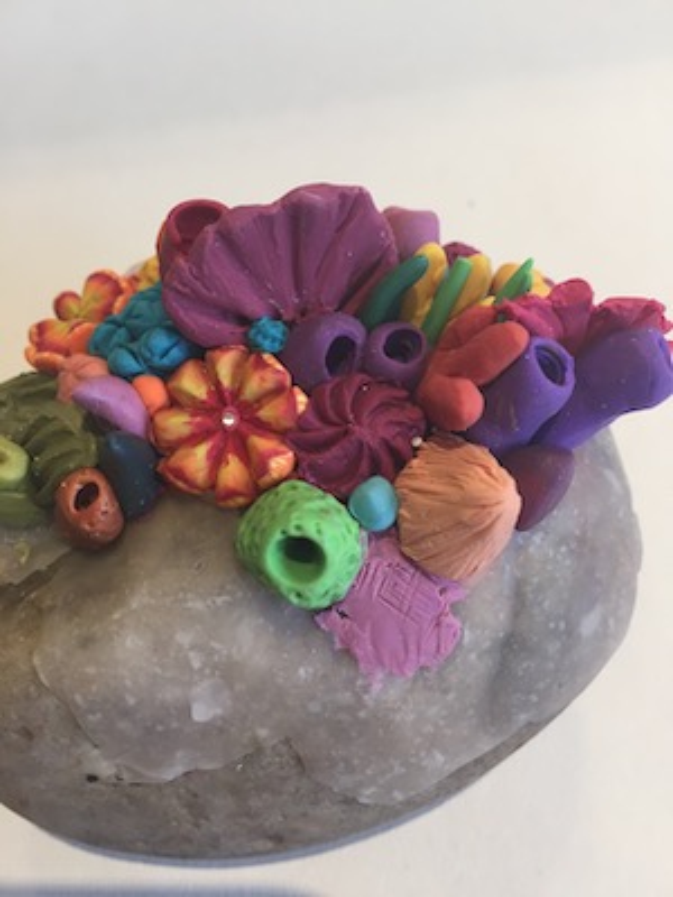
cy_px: 448
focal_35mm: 29
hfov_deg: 48.2
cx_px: 336
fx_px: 752
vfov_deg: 61.7
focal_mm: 4.15
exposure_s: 1/30
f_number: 2.2
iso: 32
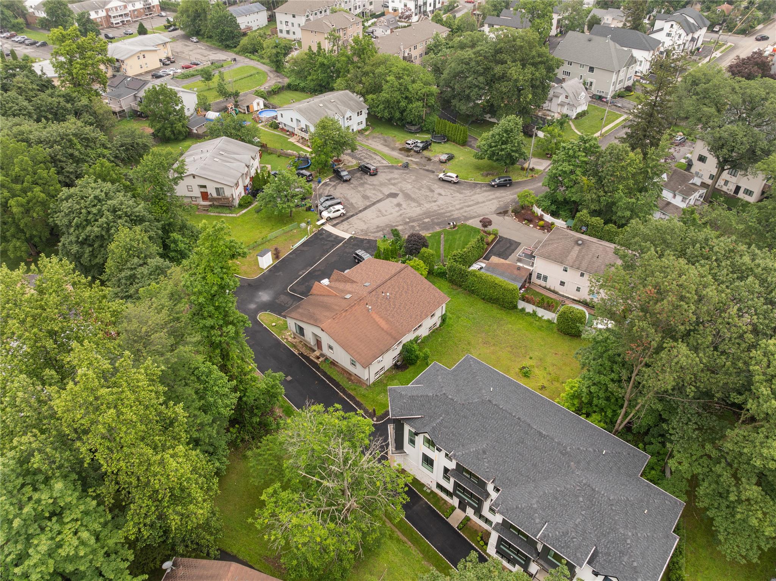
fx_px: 538
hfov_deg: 71.6
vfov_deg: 56.8
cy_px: 290
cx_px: 388
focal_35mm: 24
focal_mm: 12.29
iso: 110
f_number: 2.8
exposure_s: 1/500
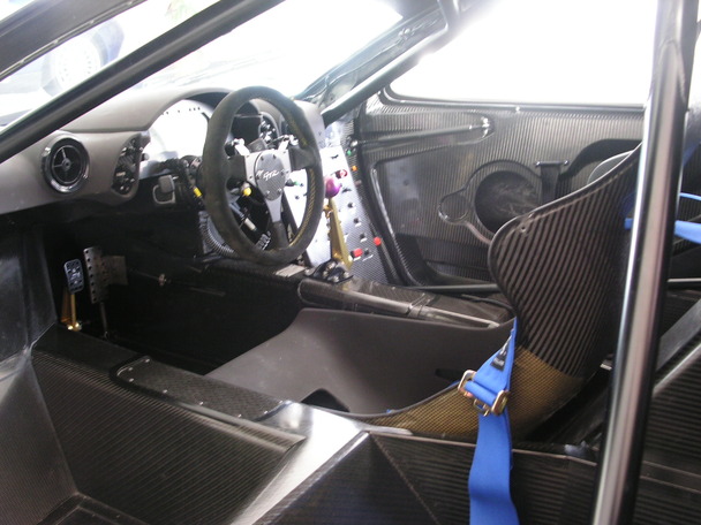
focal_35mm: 38
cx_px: 350
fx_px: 770
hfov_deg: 49.0
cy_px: 262
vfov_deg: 37.7
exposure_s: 1/10
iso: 200
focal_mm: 7.8
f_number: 2.8
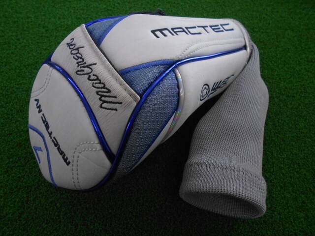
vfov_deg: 53.1
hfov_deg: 67.3
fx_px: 237
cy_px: 118
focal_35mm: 26
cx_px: 158
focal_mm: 4.6
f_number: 3.2
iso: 400
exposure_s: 1/250
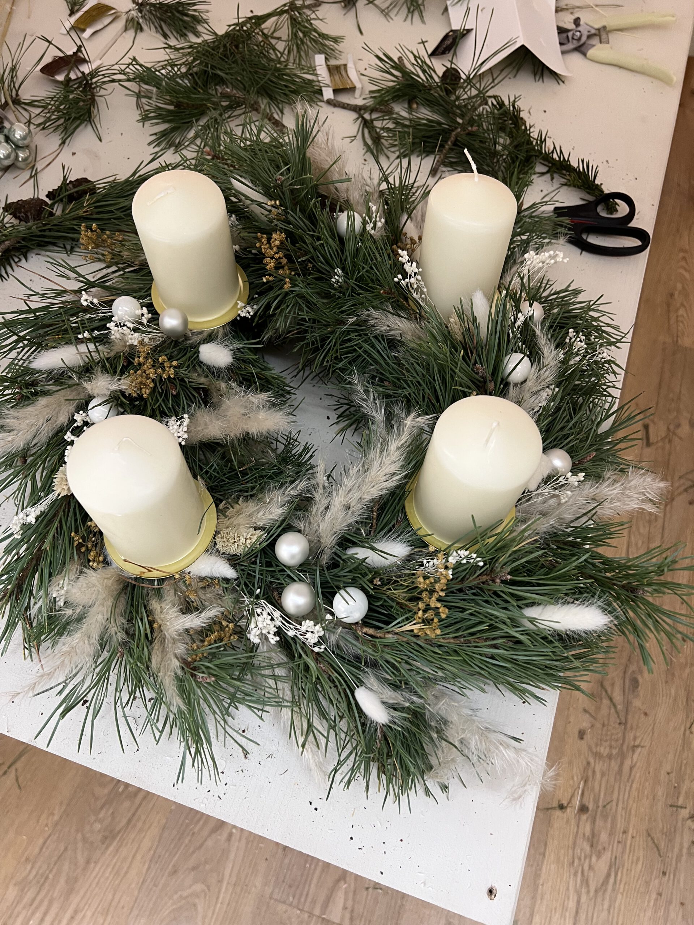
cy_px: 462
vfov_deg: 67.3
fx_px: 695
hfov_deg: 53.1
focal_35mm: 26
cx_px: 347
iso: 160
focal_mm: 5.7
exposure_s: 1/50
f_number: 1.5
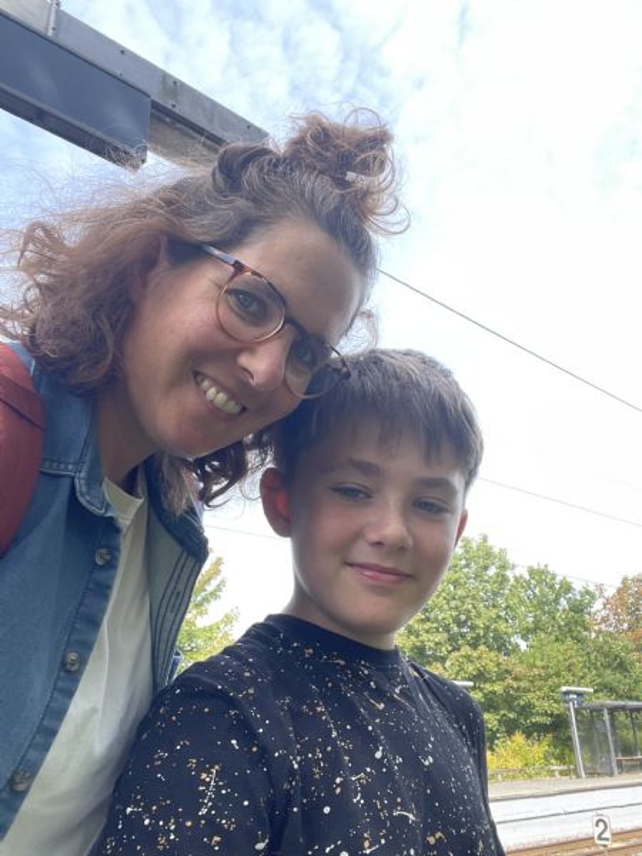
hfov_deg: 46.8
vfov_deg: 60.0
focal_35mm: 30
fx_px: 742
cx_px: 321
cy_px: 428
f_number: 2.2
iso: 25
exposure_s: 1/122
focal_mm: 2.71
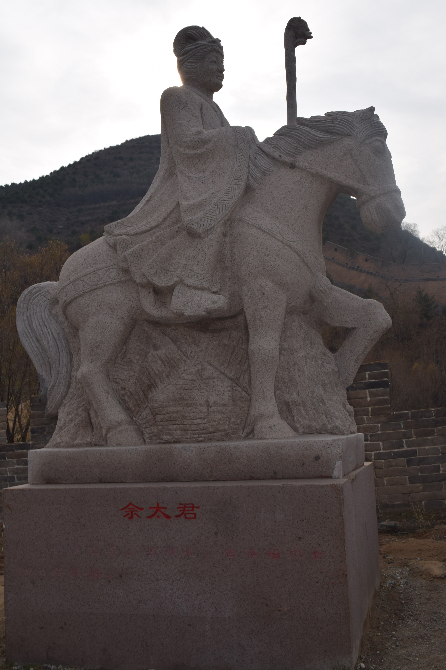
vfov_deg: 47.4
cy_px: 309
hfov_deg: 32.6
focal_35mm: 41
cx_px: 201
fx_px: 762
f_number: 10
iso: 100
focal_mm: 24
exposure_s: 1/200
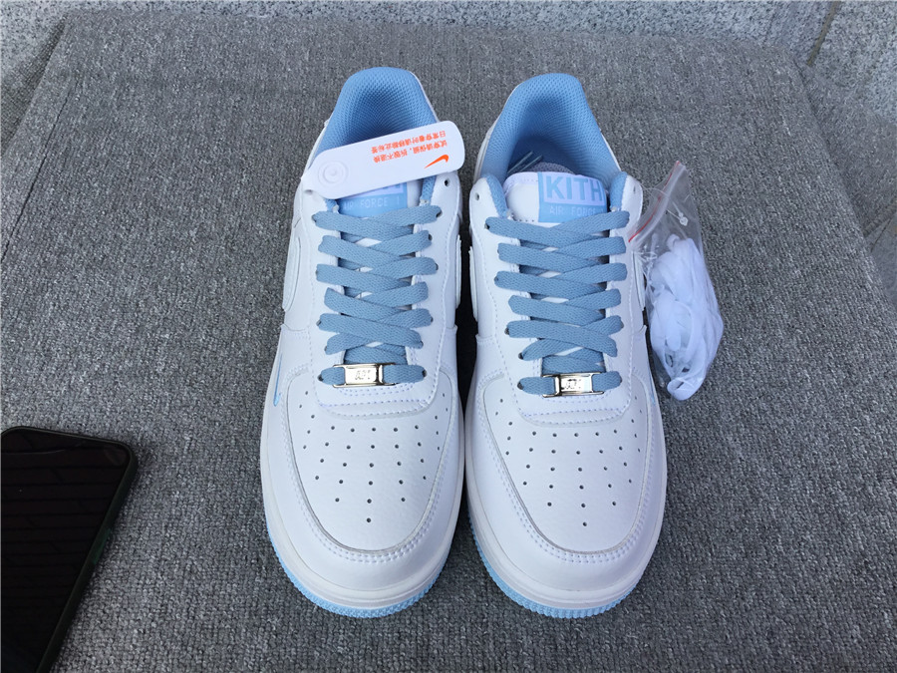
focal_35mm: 31
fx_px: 803
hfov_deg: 58.4
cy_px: 336
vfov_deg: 45.4
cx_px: 448
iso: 25
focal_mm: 3.3
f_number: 2.4
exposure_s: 1/401
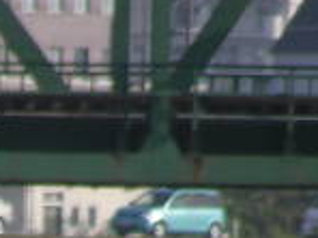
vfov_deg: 0.9
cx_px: -219
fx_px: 15093
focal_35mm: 1643
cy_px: 474
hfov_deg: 1.2
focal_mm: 63.3
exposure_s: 1/433
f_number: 4
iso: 50
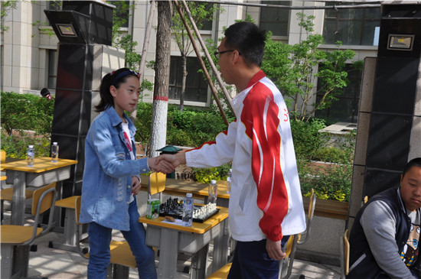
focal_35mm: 48
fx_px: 561
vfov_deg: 28.0
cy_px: 140
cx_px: 210
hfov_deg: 41.2
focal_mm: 32
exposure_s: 1/400
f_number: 8
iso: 200
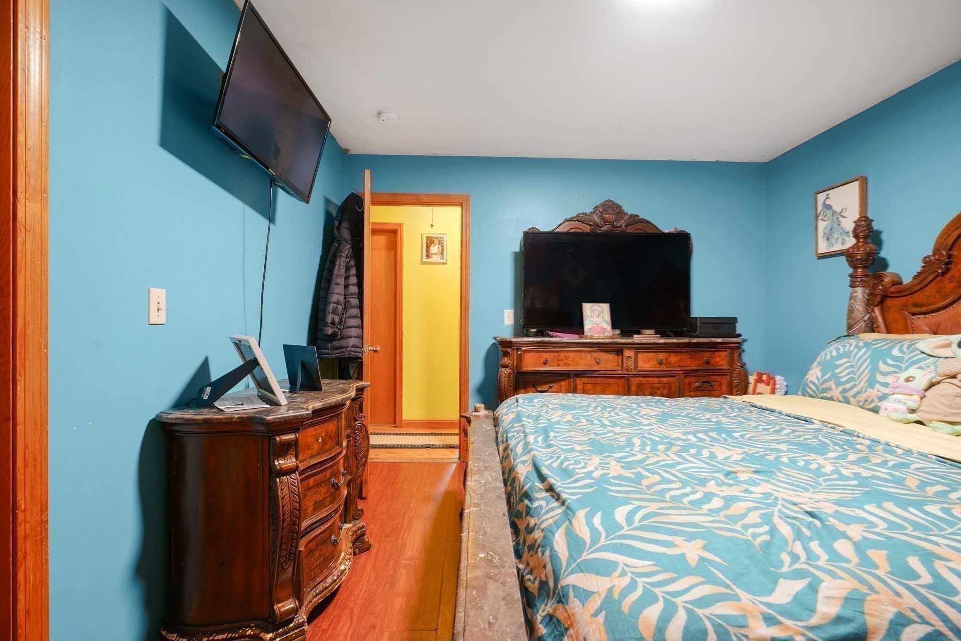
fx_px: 427
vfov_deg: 73.8
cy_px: 320
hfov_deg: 96.7
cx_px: 480
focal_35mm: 16
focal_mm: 16
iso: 200
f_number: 8
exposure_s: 1/2
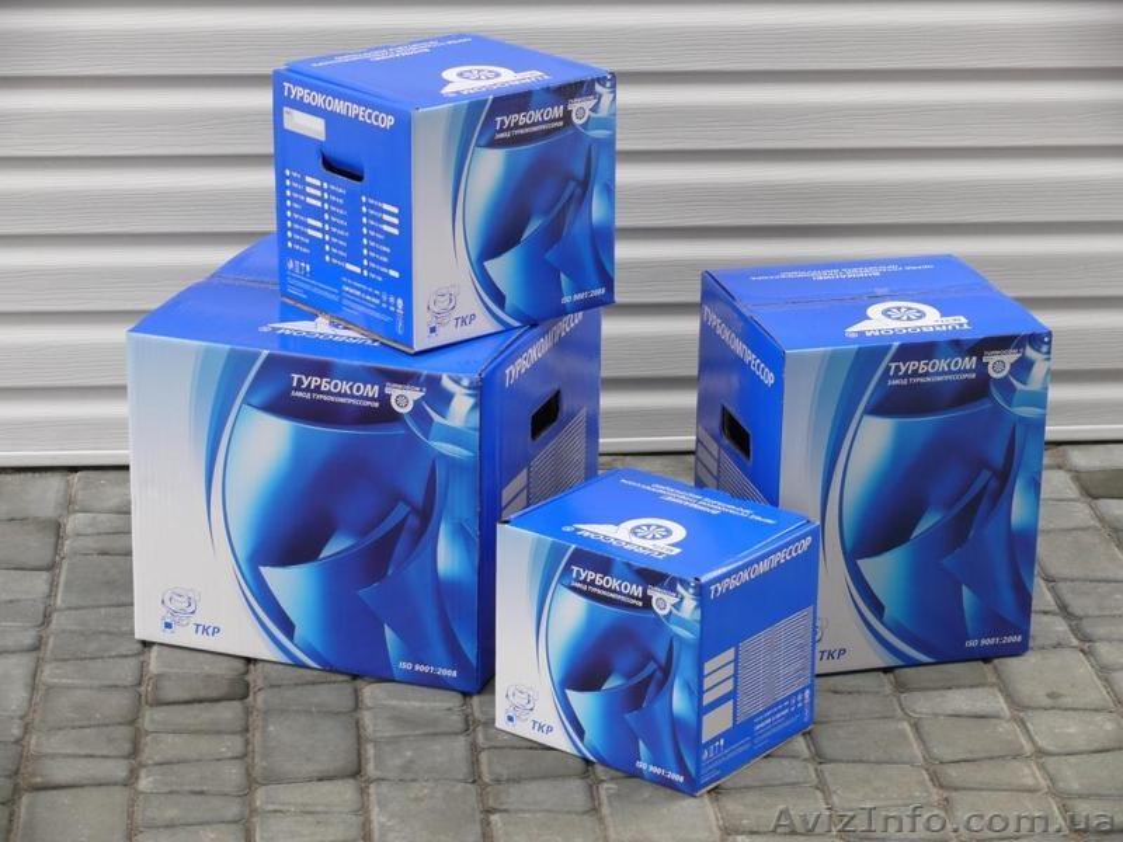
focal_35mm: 95
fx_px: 3082
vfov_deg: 15.6
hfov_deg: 20.7
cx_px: 562
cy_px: 421
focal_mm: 20.1
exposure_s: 1/60
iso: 100
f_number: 3.2
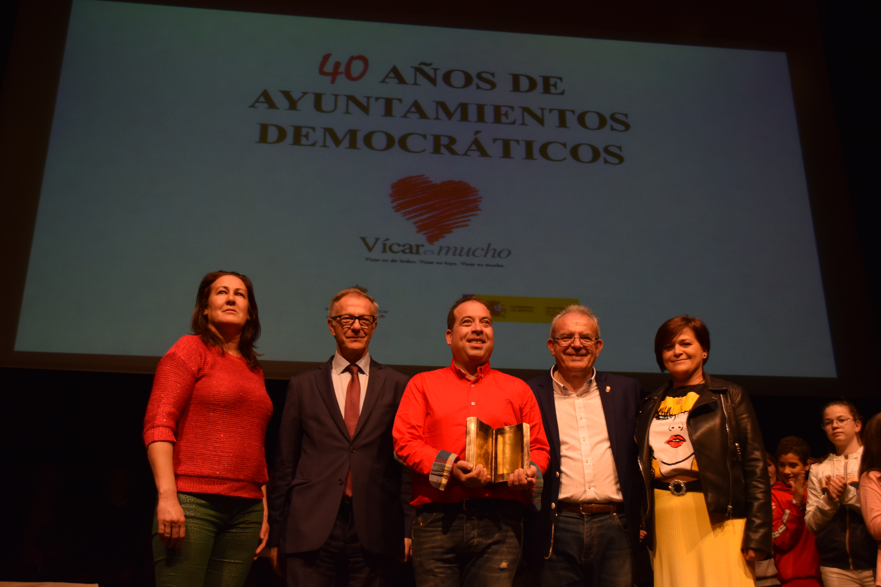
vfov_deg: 36.9
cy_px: 294
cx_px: 440
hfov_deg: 53.1
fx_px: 881
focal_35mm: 36
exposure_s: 1/80
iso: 800
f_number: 4.2
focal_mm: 24
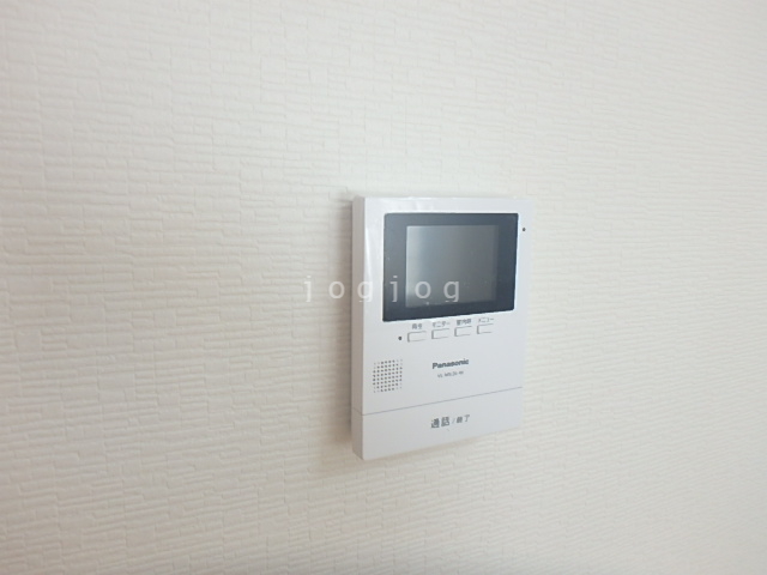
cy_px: 288
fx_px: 465
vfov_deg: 63.4
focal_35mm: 21
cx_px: 384
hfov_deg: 79.0
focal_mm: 3.7
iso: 200
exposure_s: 1/40
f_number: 3.5
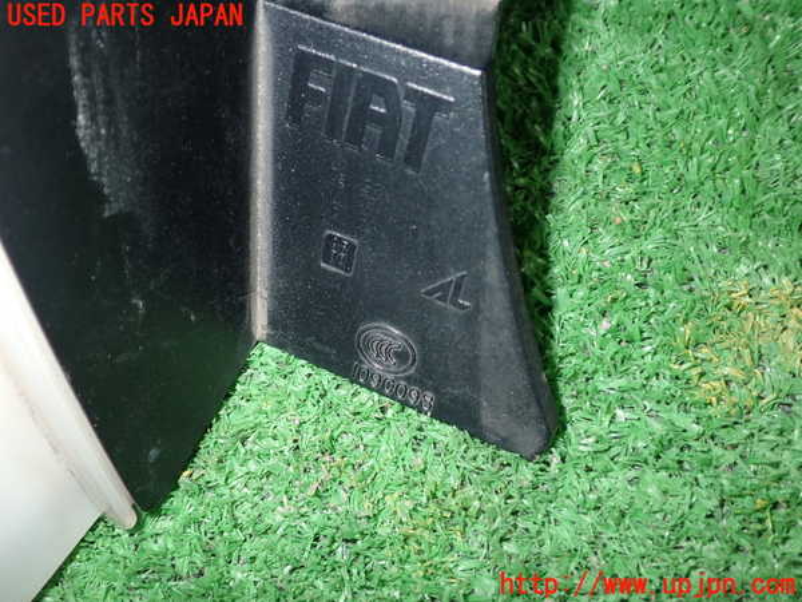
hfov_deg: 51.4
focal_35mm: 36
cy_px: 301
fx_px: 834
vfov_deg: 39.7
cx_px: 401
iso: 200
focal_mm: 6.37
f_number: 7.1
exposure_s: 1/40
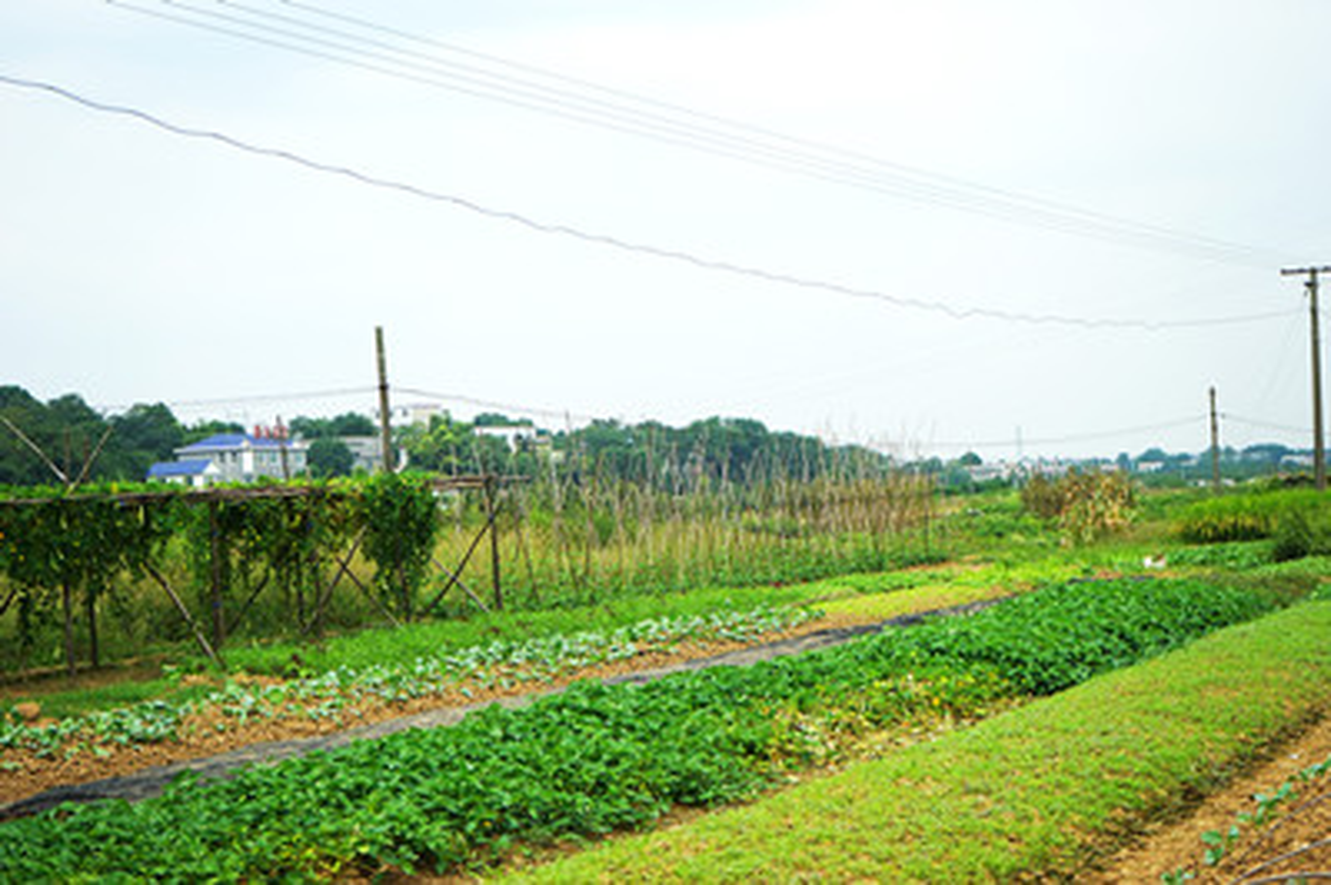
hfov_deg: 30.1
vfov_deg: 20.3
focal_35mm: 67
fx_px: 2475
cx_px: 666
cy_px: 442
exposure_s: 1/500
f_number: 6.3
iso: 100
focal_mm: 67
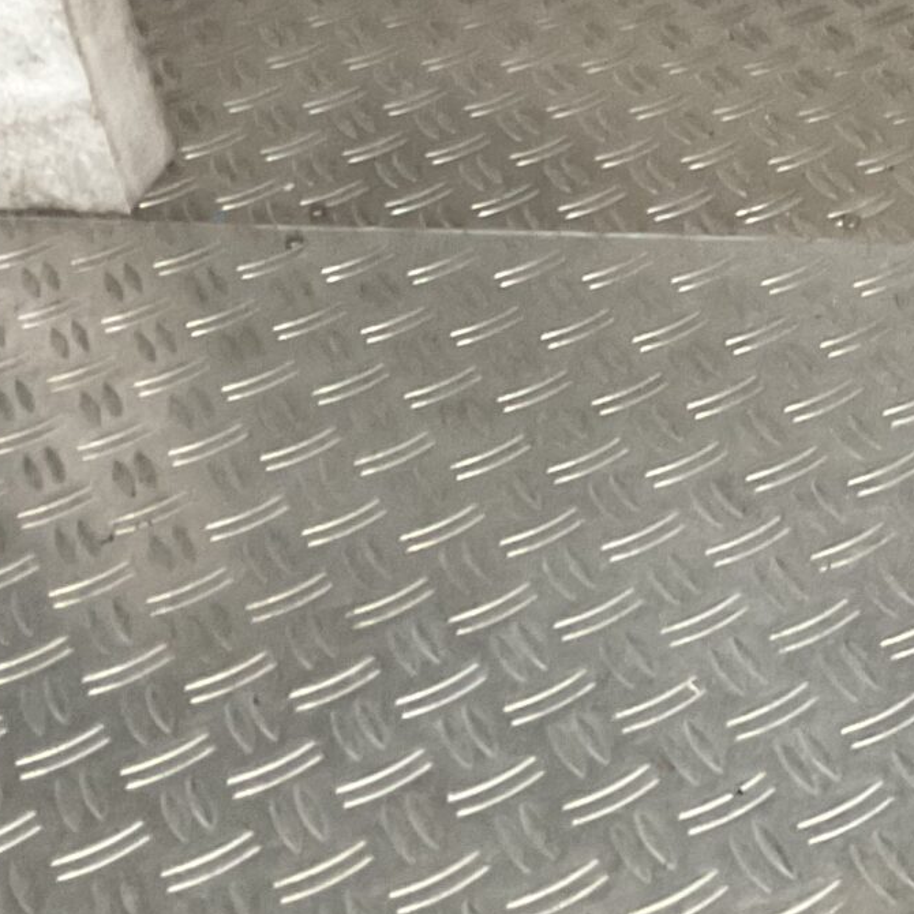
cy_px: -95
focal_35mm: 98
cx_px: 1181
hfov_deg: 16.8
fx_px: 2928
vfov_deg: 17.2
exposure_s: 1/50
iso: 200
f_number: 1.8
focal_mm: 3
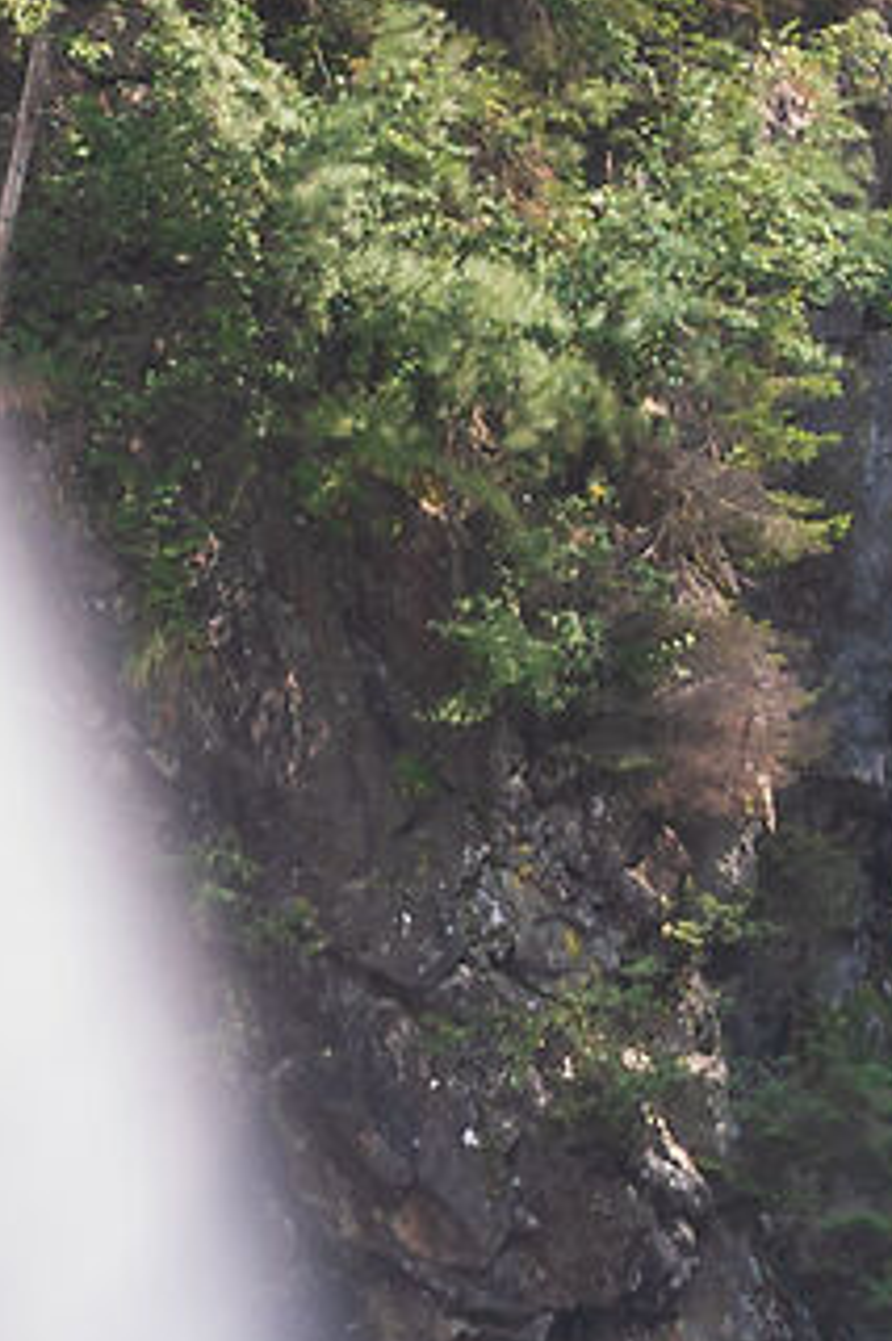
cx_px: -452
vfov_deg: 11.4
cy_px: 788
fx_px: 6697
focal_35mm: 180
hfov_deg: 7.5
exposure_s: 25
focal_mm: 24
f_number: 8
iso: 50
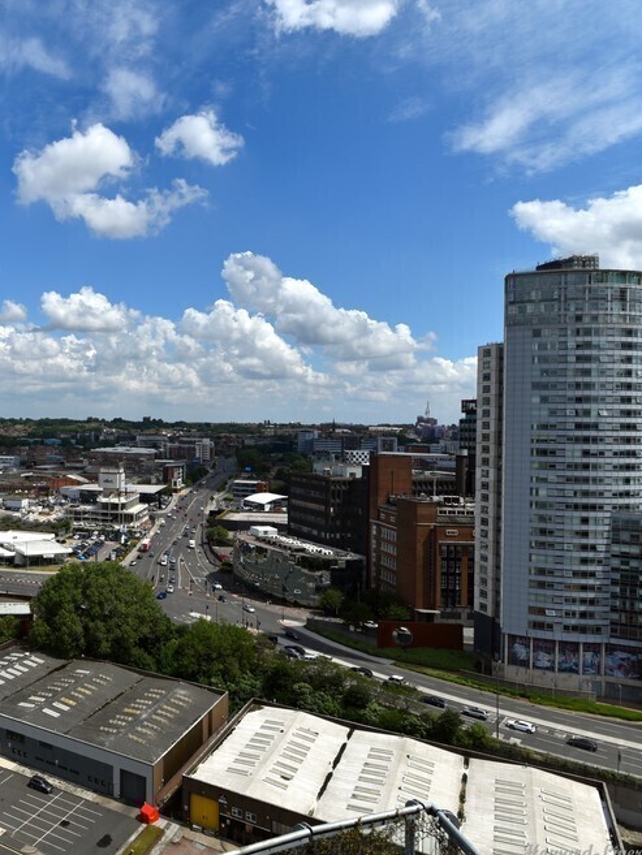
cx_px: 21
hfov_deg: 44.7
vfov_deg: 65.3
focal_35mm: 27
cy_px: 424
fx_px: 667
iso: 200
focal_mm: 18
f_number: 11
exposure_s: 1/500
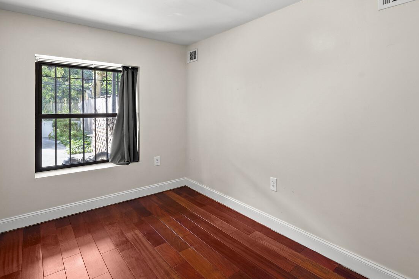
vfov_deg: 63.8
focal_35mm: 19
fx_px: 221
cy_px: 107
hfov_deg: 85.8
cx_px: 251
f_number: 8
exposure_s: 1/2.5
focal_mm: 14
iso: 320
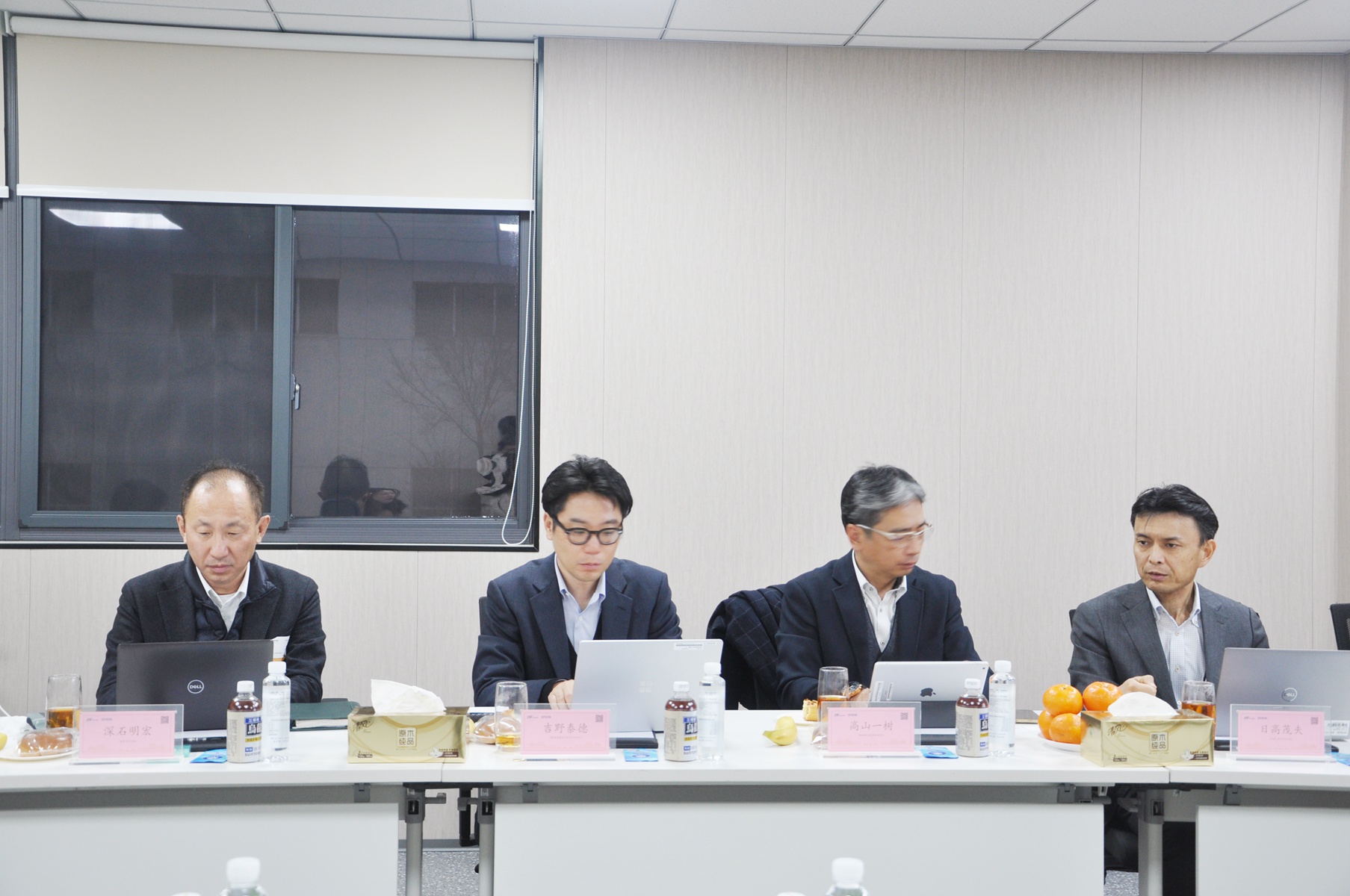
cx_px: 675
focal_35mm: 48
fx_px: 1798
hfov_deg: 41.2
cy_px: 448
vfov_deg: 28.0
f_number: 5.6
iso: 400
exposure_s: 1/30
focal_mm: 32
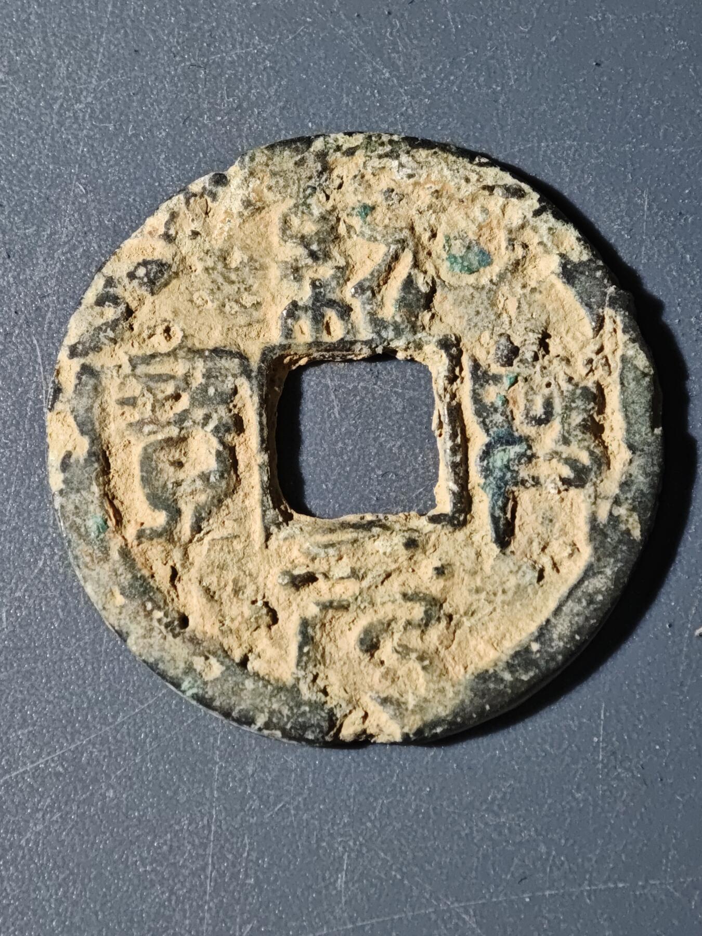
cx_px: 351
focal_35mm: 92
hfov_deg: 16.1
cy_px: 468
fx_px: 2488
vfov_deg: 21.3
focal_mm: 9
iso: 400
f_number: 2
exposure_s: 1/100
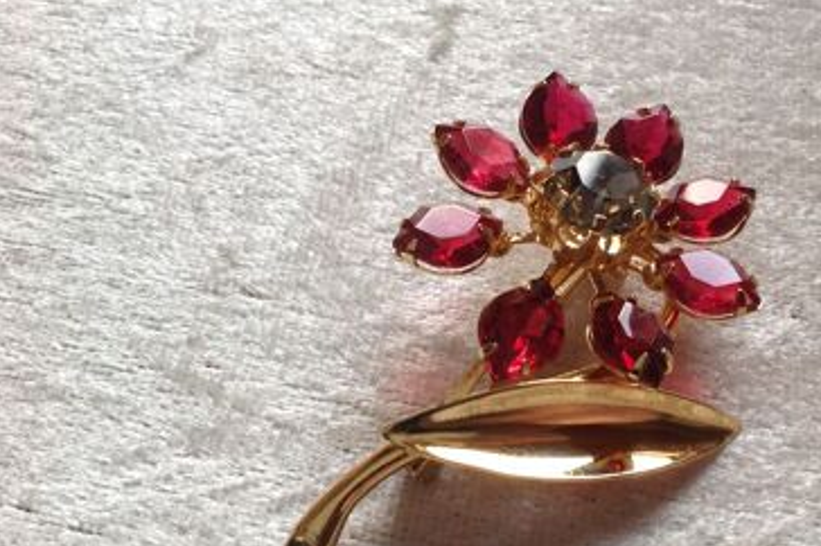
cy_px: 308
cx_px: 535
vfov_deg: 28.0
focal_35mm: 48
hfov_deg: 40.7
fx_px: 1094
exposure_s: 1/15
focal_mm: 4.28
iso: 64
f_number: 2.4
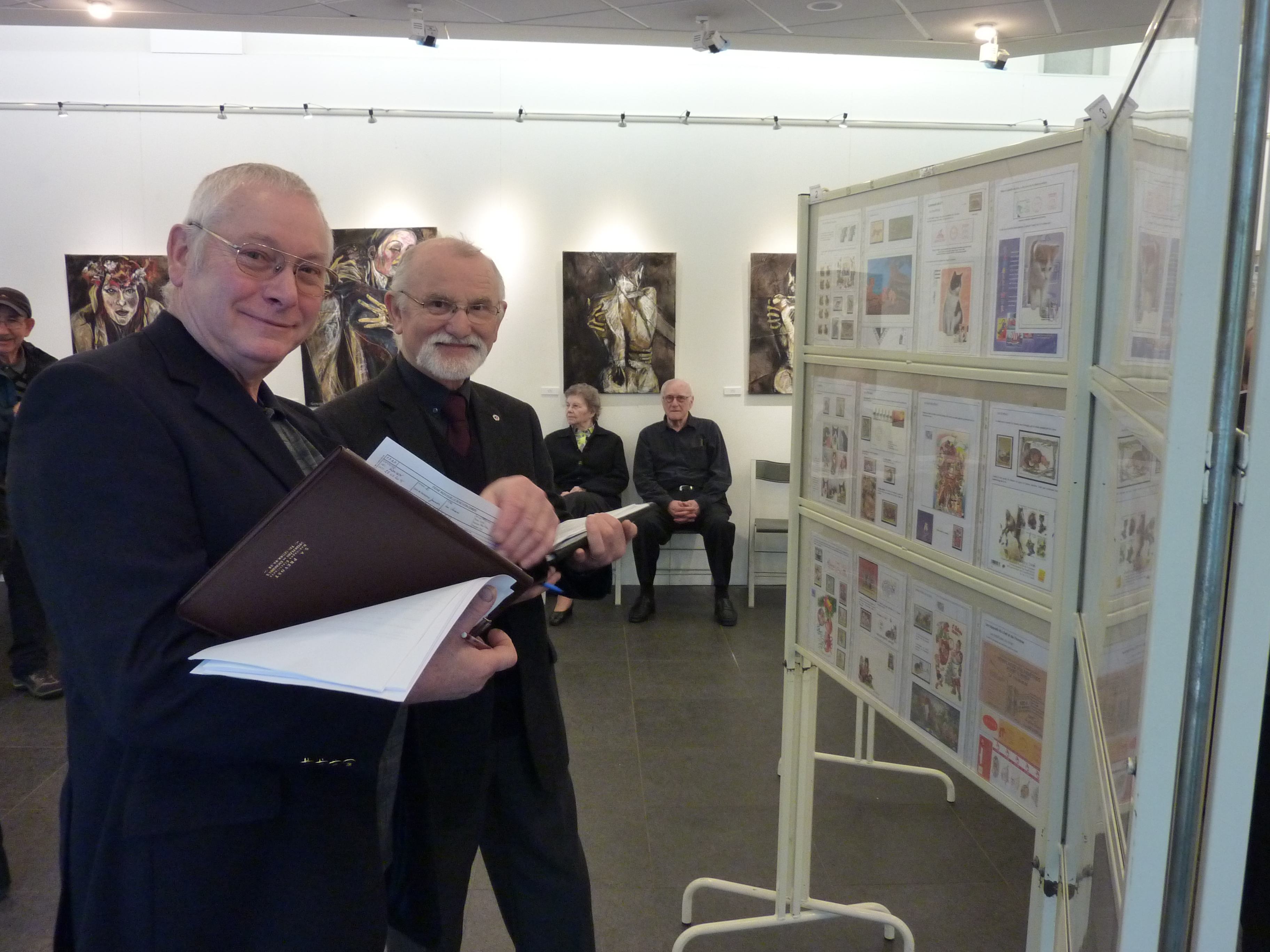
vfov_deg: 48.2
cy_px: 476
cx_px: 635
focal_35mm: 29
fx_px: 1064
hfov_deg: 61.7
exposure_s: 1/30
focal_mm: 4.7
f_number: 3.4
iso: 400
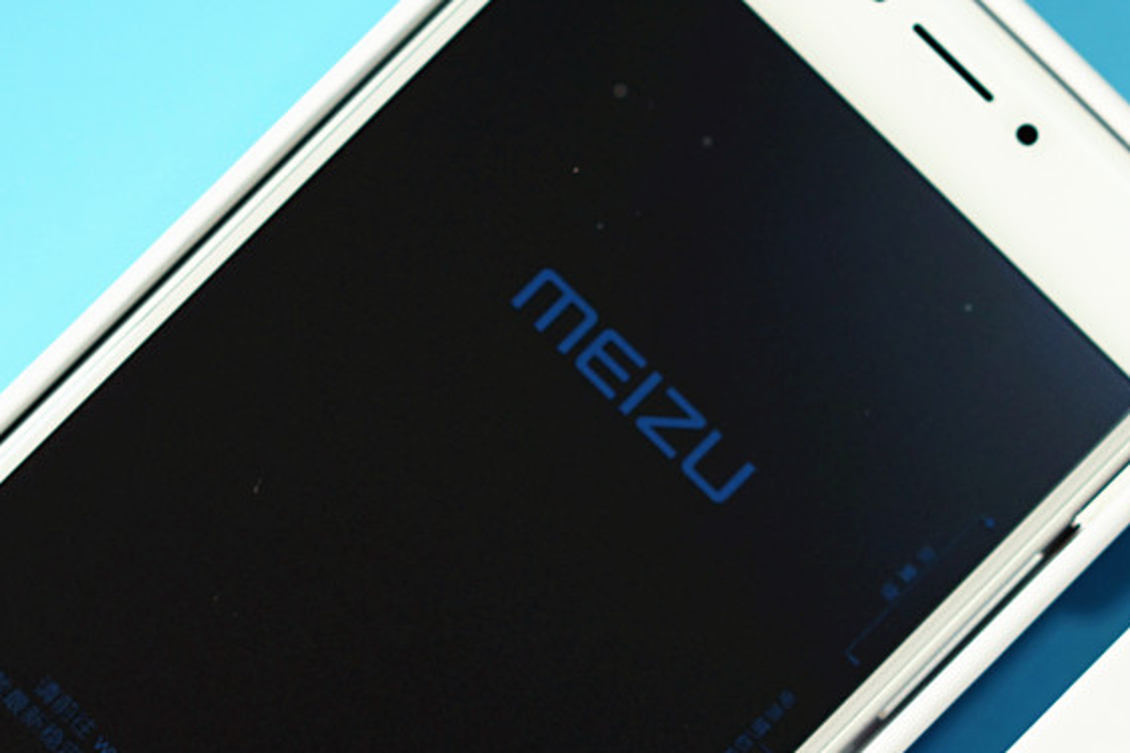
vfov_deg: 7.0
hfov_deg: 10.5
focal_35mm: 196
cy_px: 698
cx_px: 626
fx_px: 6152
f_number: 2.8
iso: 100
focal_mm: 55
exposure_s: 1/60
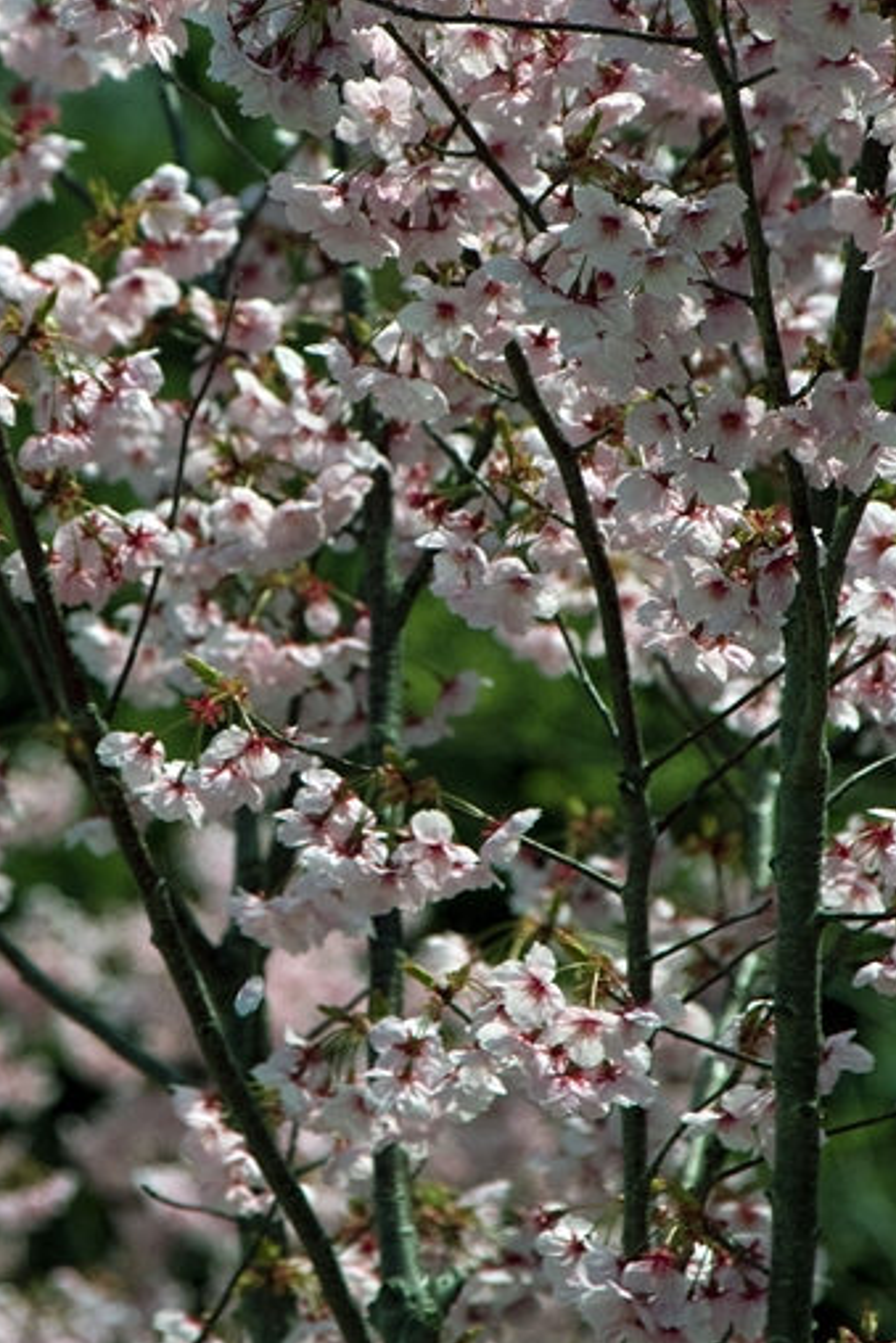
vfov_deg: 4.7
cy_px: 336
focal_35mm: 437
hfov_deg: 3.1
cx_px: 333
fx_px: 16294
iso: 200
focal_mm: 185
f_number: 8
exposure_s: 1/500
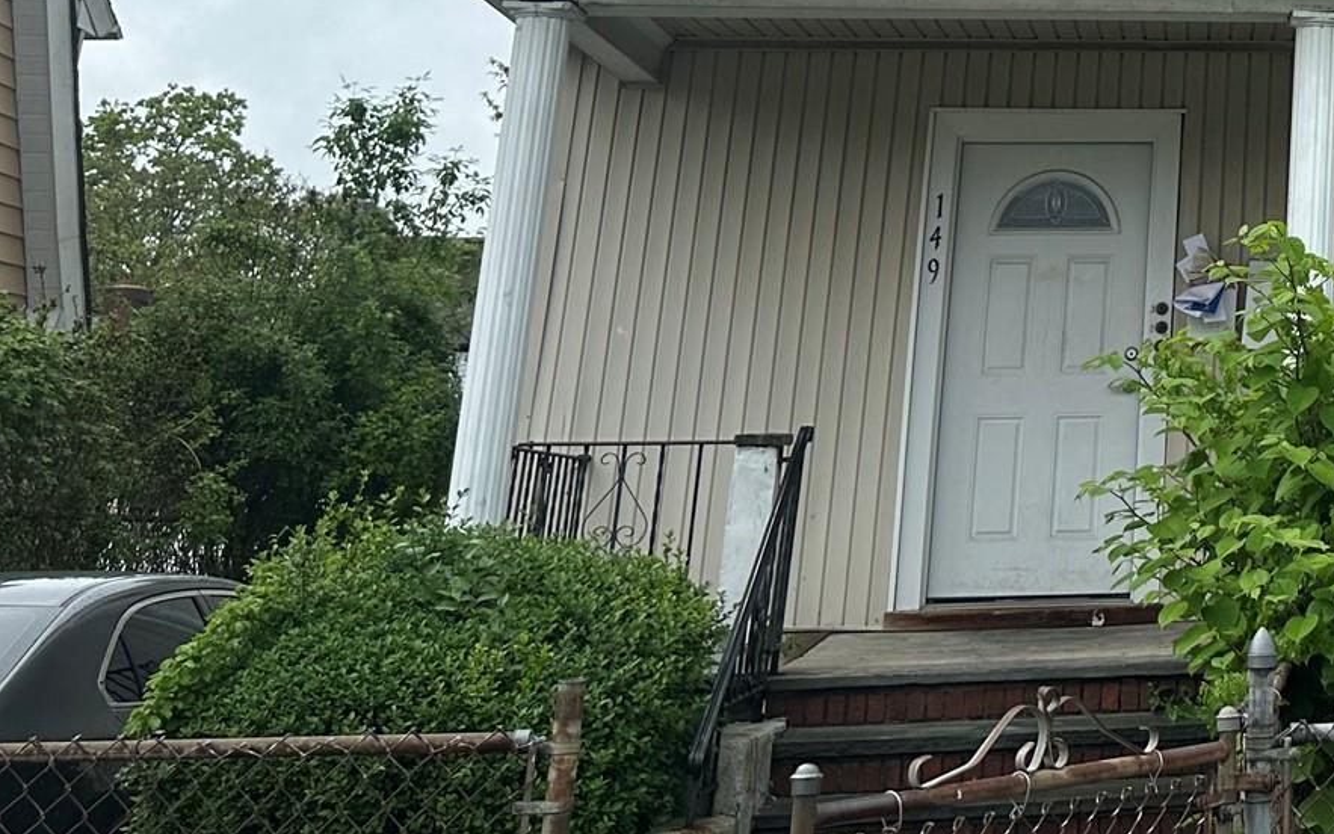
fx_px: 2145
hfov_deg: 30.2
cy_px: -273
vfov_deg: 20.0
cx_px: 1533
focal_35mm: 59
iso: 80
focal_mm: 6.86
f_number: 1.78
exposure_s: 1/3058
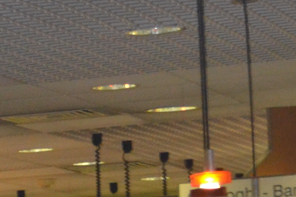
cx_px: -123
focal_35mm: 302
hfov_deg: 6.7
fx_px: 2482
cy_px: 543
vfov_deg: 4.4
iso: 1600
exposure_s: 1/60
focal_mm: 35
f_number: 5
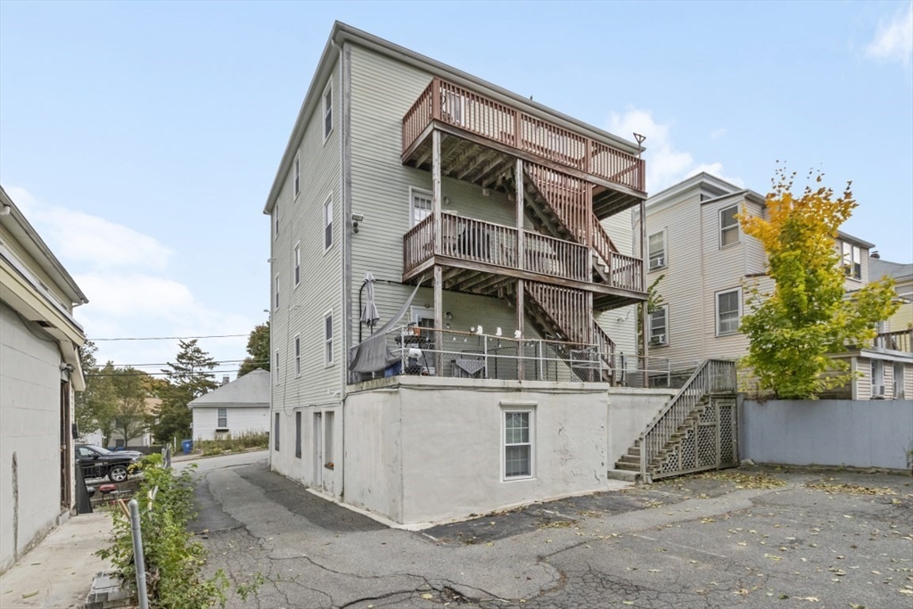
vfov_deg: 72.1
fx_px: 418
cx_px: 456
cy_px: 304
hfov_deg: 95.0
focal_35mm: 16
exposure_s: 1/3200
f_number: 5.6
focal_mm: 11
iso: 800
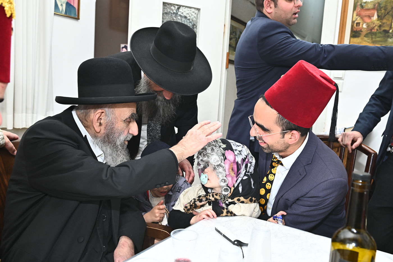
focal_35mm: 32
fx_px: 349
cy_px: 131
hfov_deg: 58.7
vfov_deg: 41.1
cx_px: 196
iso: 1000
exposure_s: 1/125
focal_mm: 32
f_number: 5.6
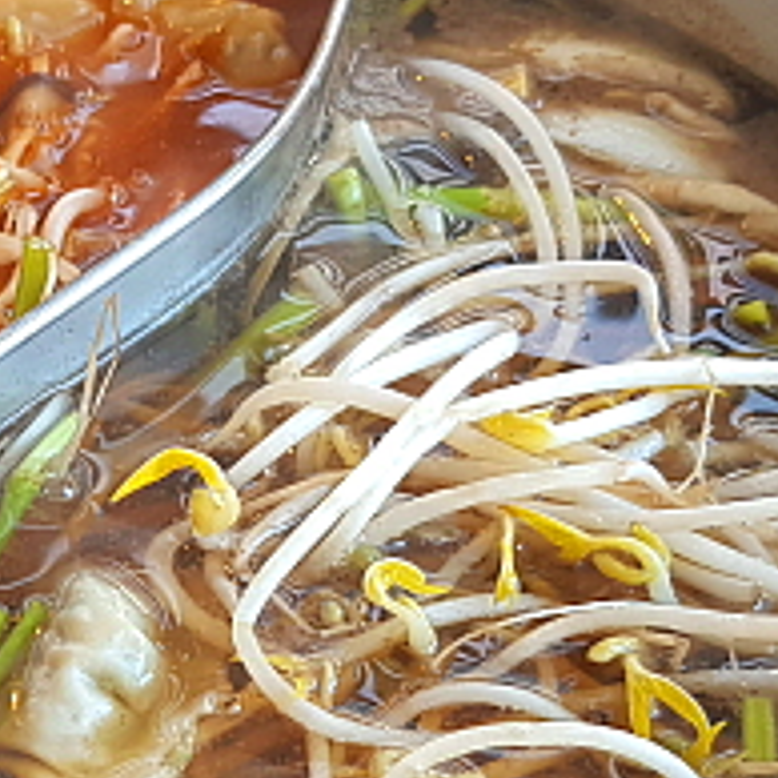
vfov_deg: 22.6
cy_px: 561
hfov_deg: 21.9
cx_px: -8
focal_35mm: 76
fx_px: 1933
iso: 64
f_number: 1.7
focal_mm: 4.3
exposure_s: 1/60
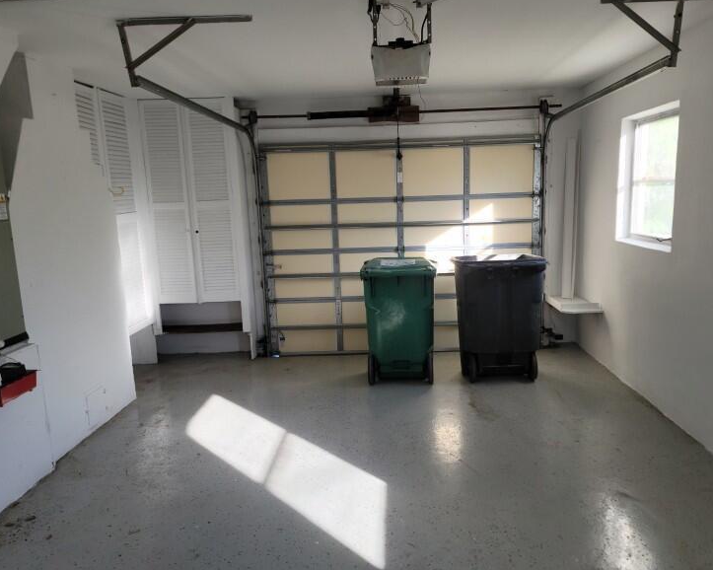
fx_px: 570
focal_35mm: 27
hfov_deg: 64.0
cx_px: 374
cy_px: 283
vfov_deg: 53.2
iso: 20
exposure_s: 1/60
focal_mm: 7
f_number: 1.8
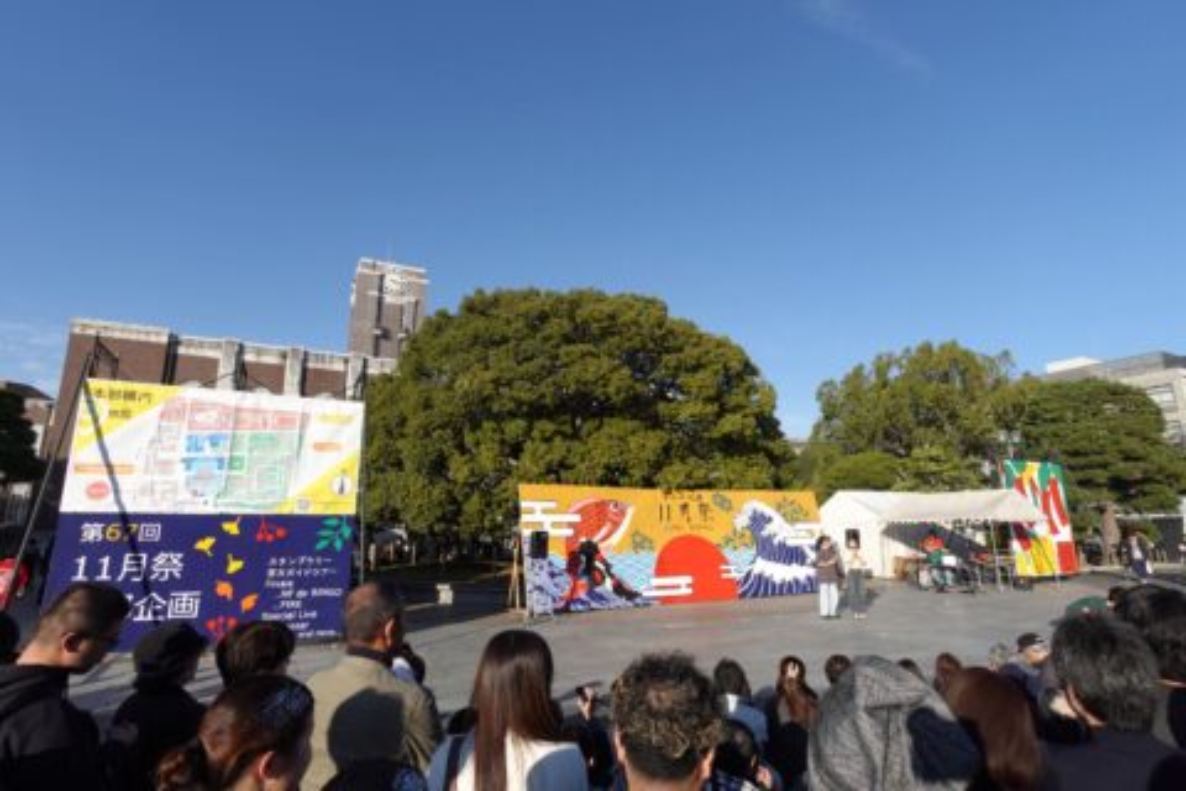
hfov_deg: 90.0
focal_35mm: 18
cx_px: 593
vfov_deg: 67.4
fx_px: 593
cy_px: 396
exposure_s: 1/125
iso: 160
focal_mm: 6.9
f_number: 4
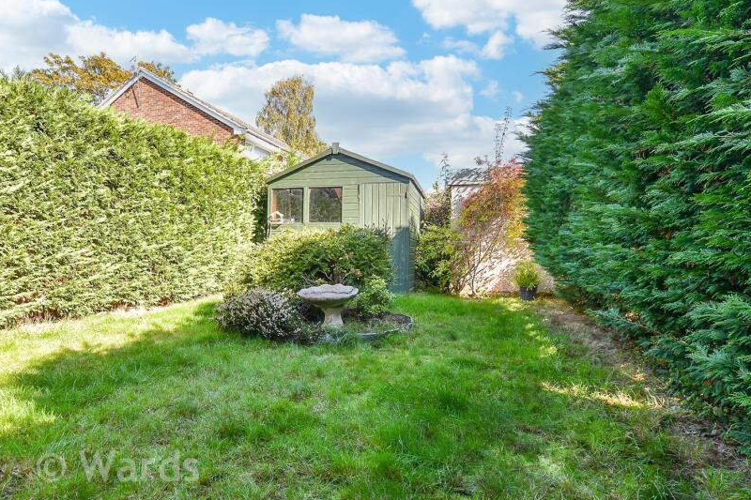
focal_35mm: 32
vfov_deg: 41.1
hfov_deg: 58.7
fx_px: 667
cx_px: 348
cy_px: 247
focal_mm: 17
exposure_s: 1/80
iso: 160
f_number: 8
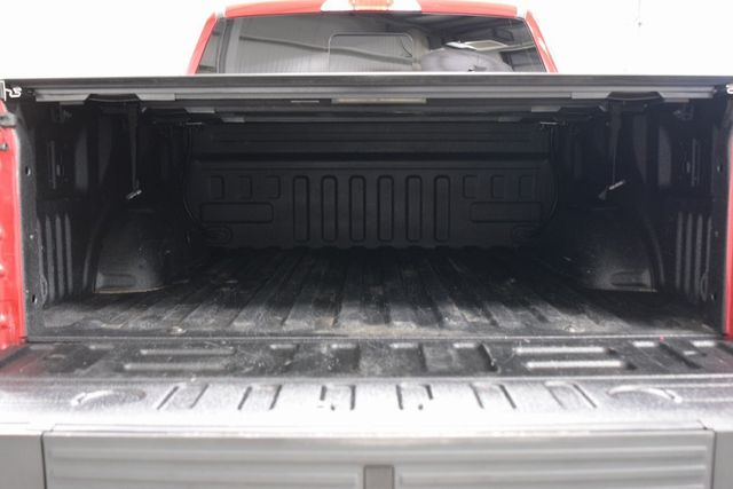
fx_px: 733
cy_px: 244
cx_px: 366
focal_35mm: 36
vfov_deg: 36.9
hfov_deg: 53.1
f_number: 2.8
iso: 1600
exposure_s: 1/15
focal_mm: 24
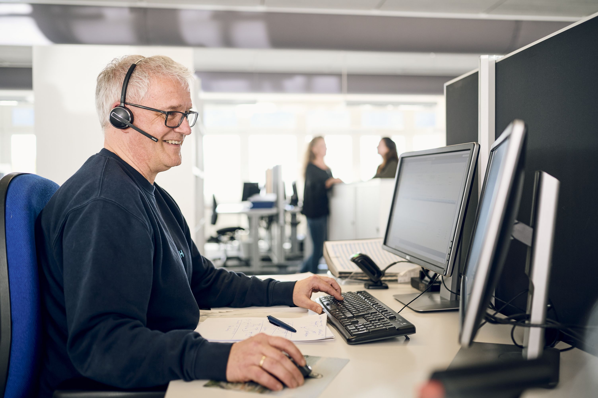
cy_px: 199
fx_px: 581
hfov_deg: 54.5
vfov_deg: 37.8
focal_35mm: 35
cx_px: 299
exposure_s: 1/400
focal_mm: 35
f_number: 2.2
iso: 400
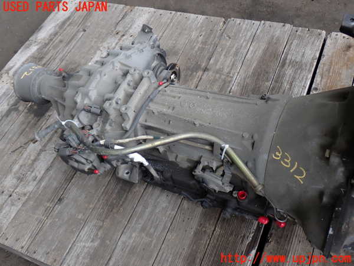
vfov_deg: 37.7
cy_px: 133
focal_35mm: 38
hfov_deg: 49.0
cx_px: 177
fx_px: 389
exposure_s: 1/80
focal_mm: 6.83
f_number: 2.7
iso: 125
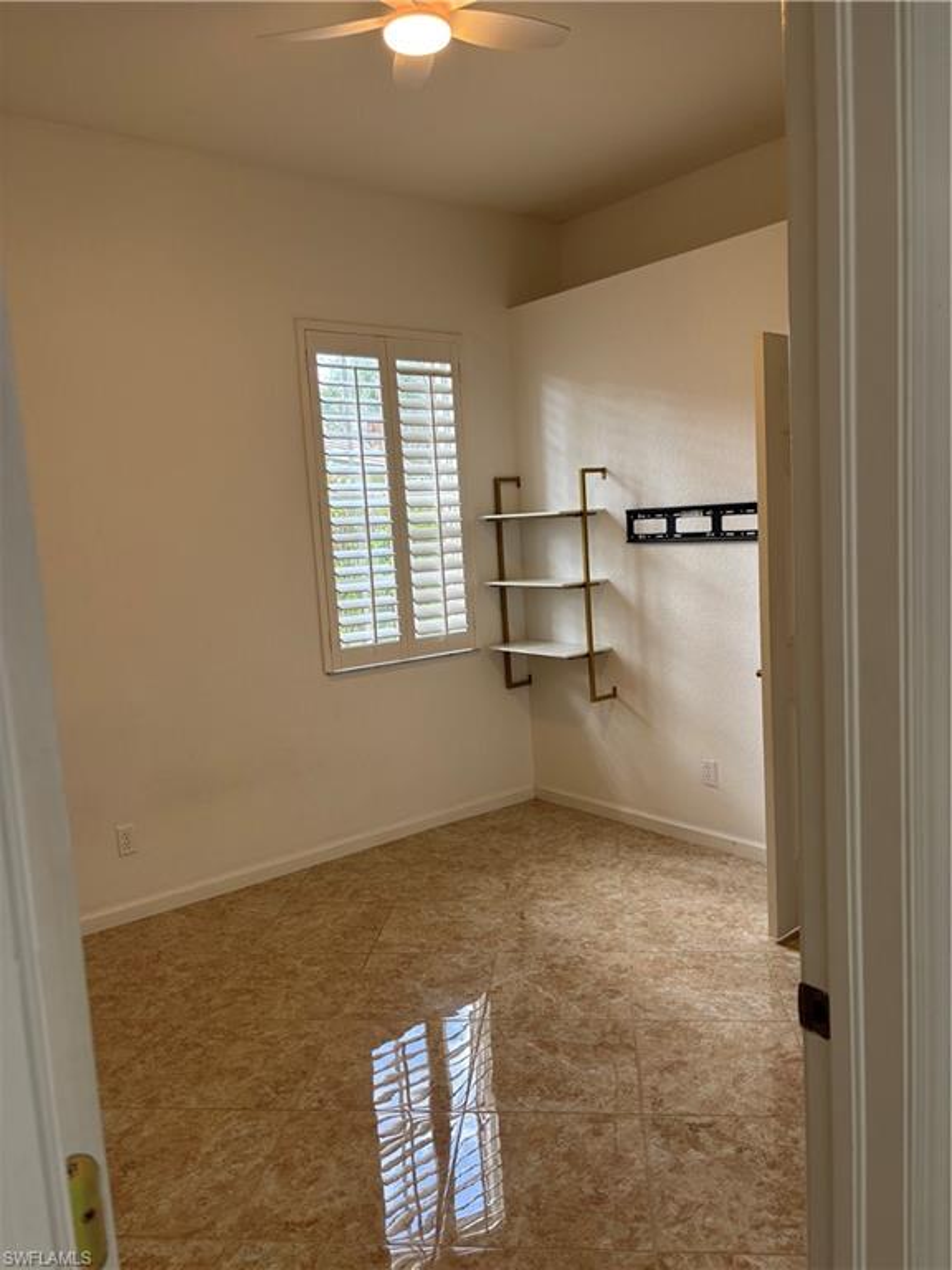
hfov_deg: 53.1
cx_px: 476
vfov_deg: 67.3
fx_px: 953
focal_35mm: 26
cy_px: 635
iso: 100
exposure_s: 1/121
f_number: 1.6
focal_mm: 5.96
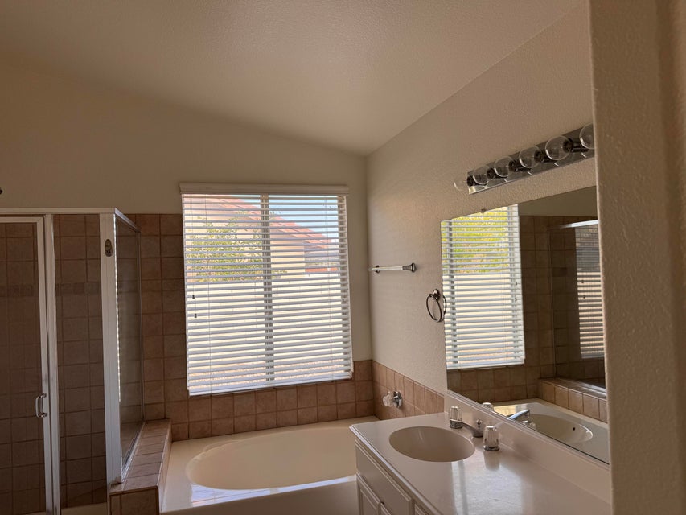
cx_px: 343
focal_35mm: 24
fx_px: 476
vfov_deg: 56.8
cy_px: 258
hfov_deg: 71.6
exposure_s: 1/448
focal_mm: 6.76
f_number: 1.78
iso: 80
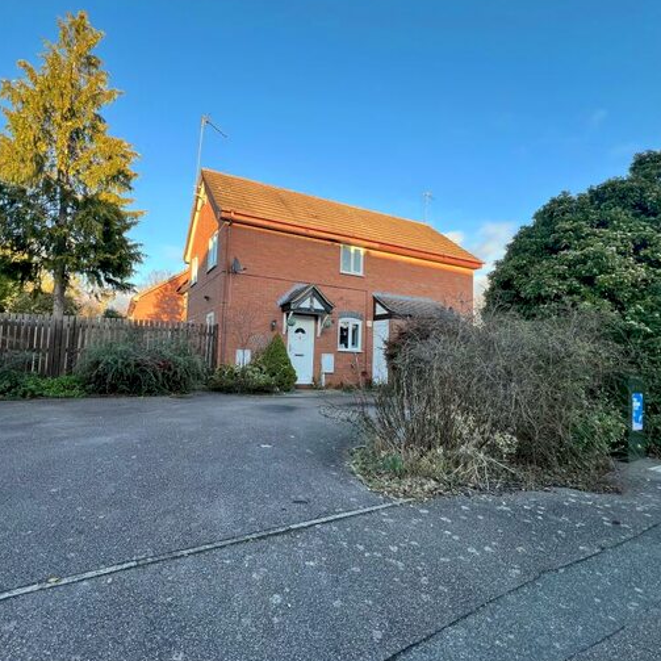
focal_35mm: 16
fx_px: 346
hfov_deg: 86.9
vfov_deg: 87.4
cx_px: 283
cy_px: 330
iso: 32
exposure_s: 1/196
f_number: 1.8
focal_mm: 1.57
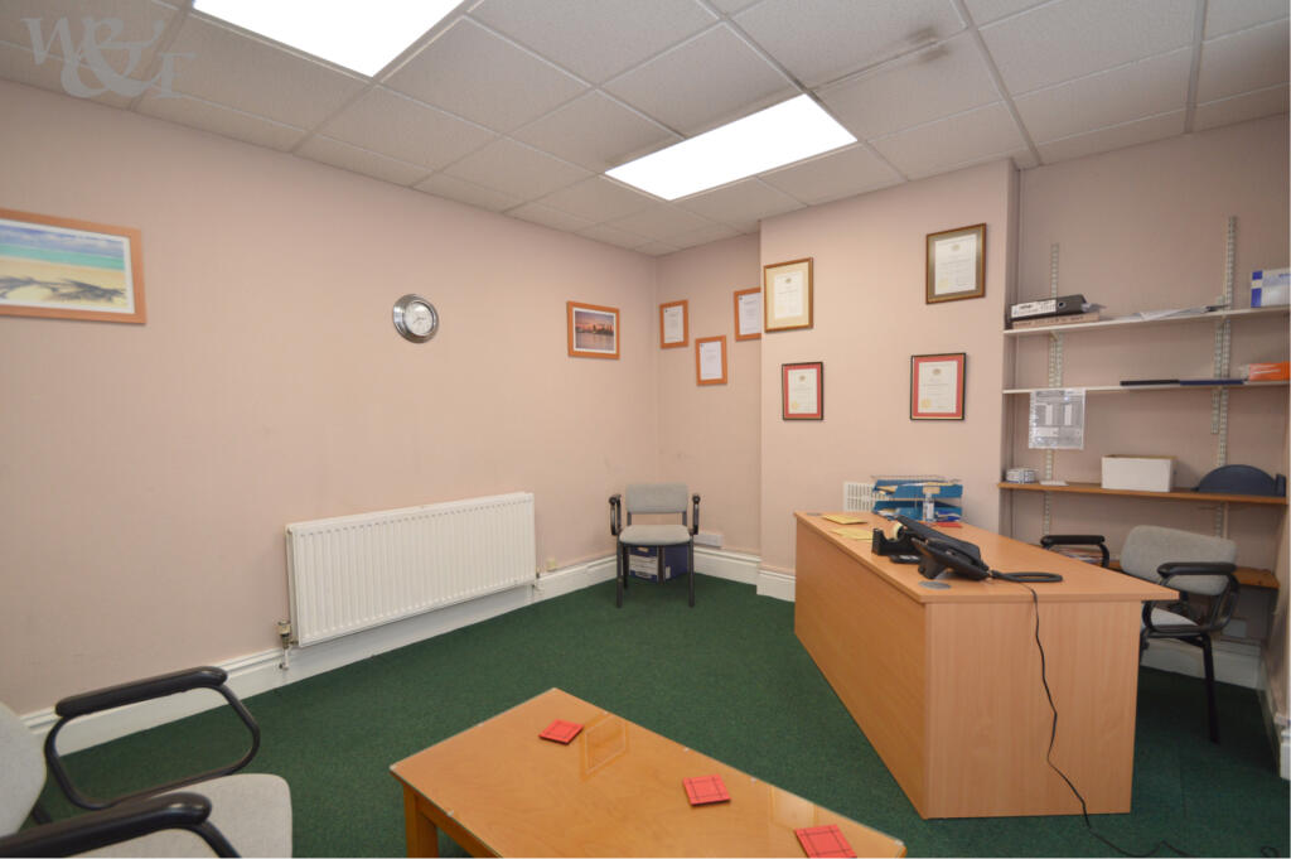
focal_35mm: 15
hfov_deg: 100.4
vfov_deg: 77.2
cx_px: 646
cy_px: 430
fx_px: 537
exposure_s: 1/60
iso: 400
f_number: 4
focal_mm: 10
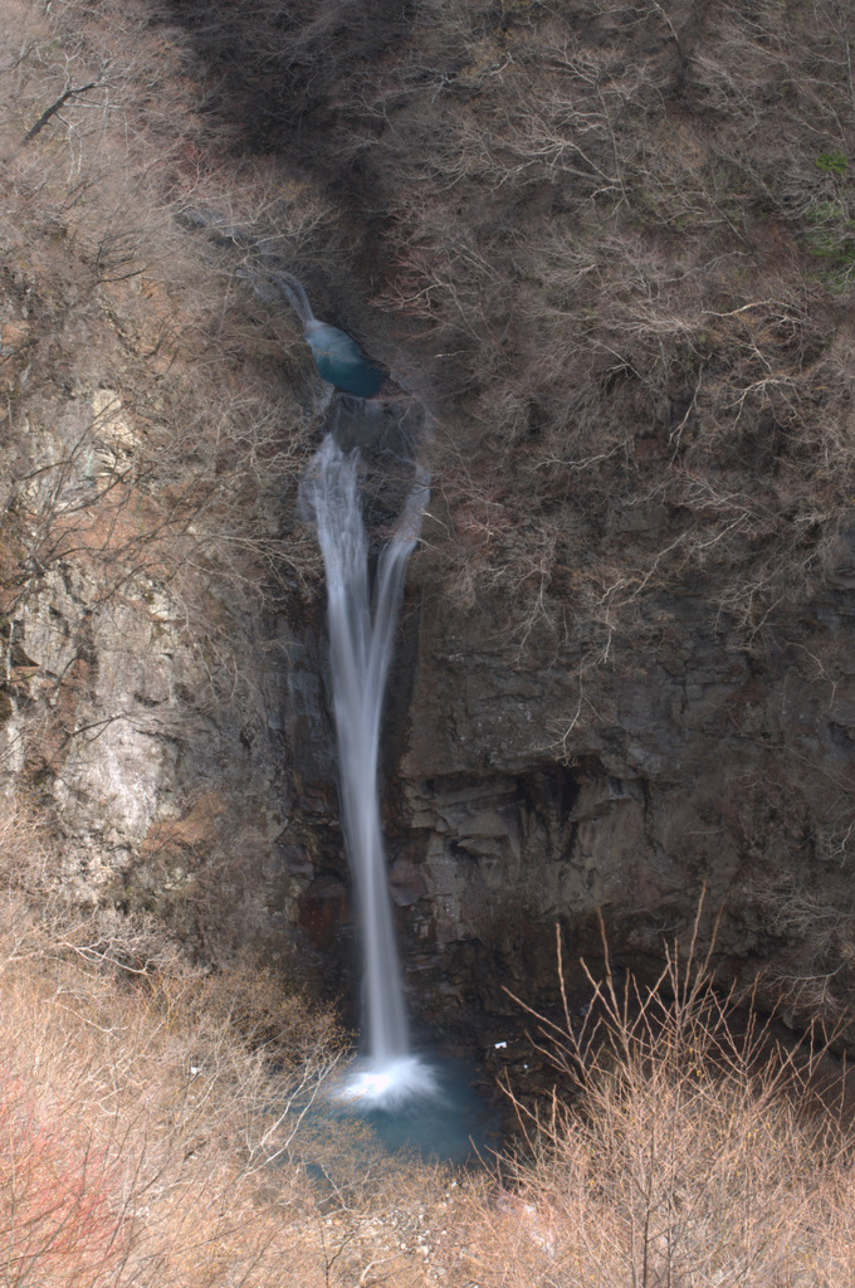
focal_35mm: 75
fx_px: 2679
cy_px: 644
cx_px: 428
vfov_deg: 27.0
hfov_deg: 18.1
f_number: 16
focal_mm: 50
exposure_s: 1
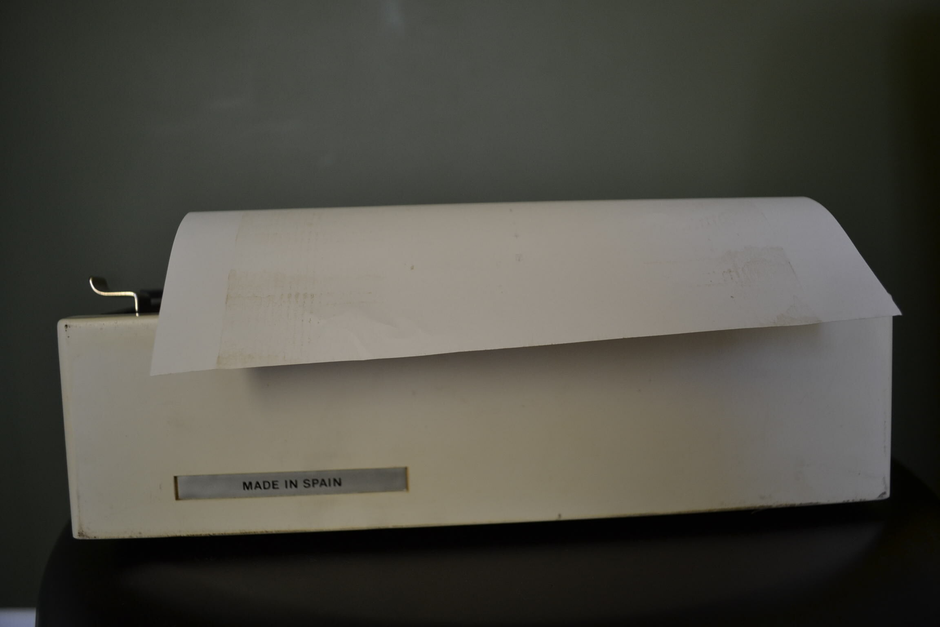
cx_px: 470
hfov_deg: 67.4
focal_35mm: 27
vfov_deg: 47.9
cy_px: 314
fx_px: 705
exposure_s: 1/60
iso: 400
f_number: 3.5
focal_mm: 18
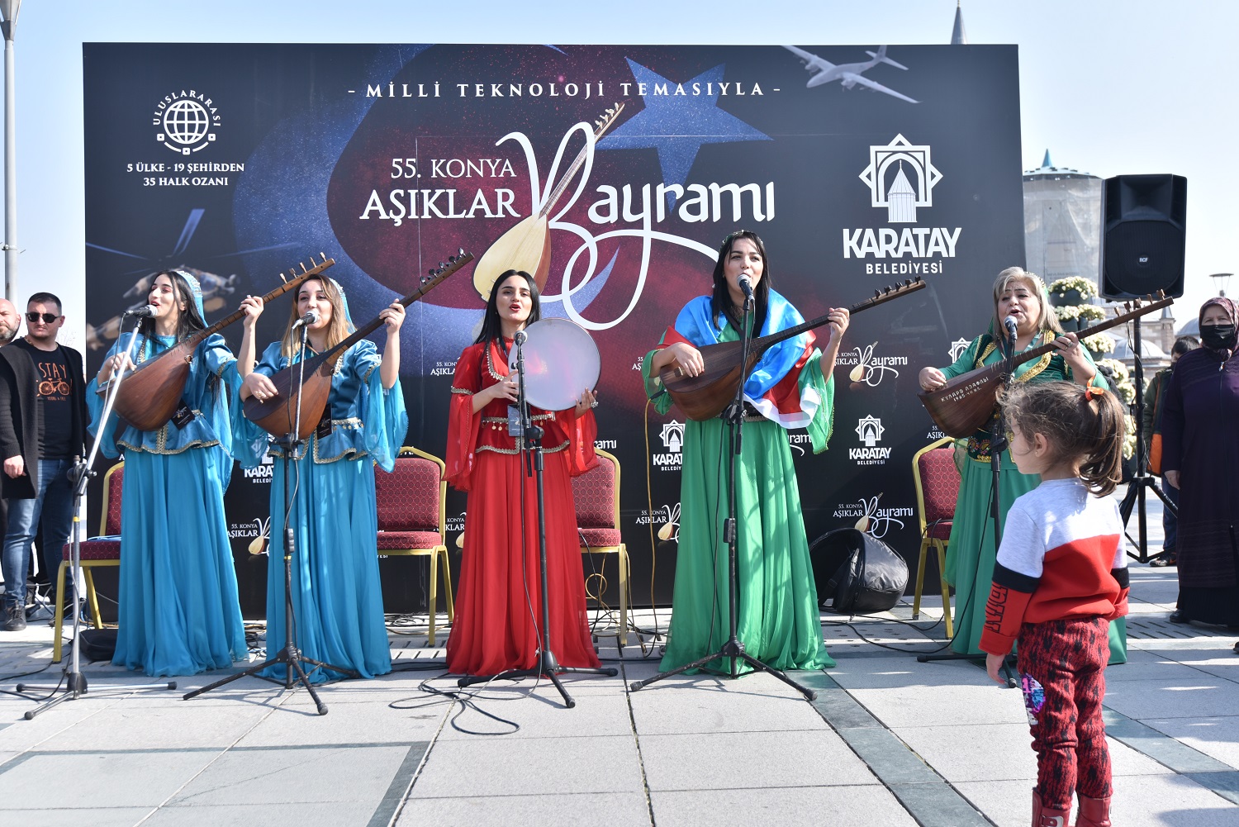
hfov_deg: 54.4
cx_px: 620
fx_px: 1205
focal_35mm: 35
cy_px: 414
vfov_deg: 37.9
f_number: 5.6
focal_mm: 35
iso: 100
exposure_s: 1/250
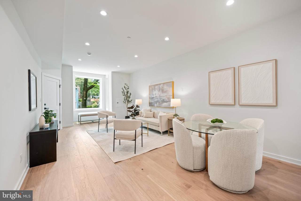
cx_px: 150
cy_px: 100
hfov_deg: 104.2
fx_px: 117
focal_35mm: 14
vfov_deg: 81.3
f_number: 4
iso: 800
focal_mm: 14
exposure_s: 1/20
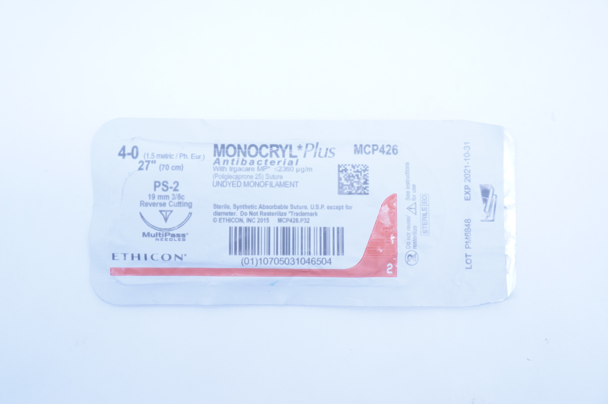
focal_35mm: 40
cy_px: 202
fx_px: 683
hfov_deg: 48.0
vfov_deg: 32.9
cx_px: 304
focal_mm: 27
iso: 800
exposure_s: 1/160
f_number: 4.5
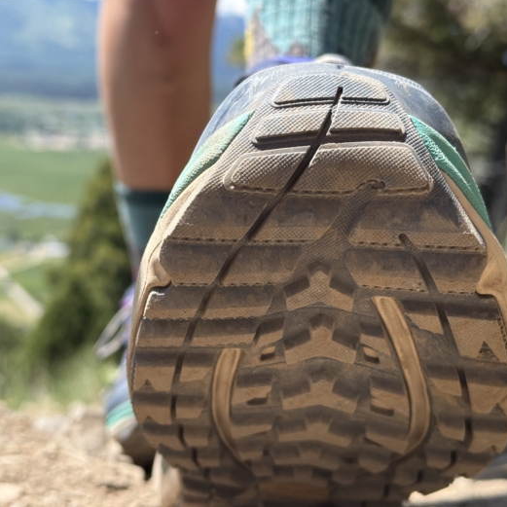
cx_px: 246
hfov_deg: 30.0
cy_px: 253
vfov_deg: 30.0
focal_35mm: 57
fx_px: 945
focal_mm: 6.76
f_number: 1.78
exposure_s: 1/2088
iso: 80
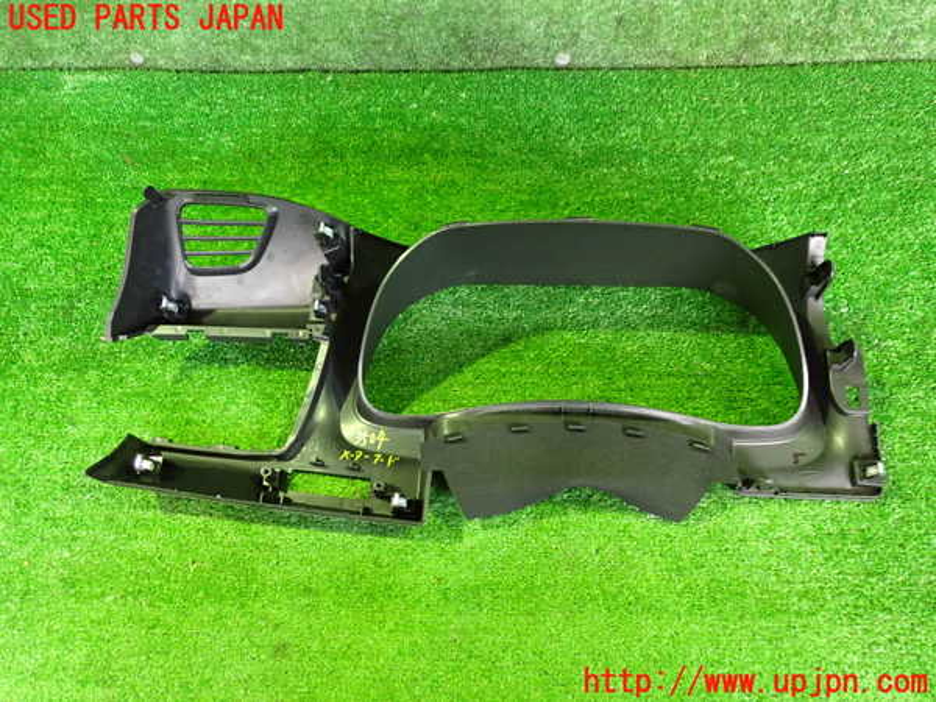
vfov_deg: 46.8
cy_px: 351
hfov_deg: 60.0
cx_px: 468
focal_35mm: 30
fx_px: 811
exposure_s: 1/20
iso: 800
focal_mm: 5.4
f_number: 2.3
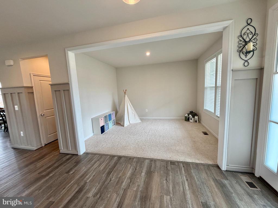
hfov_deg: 102.1
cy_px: 104
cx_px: 139
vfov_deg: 85.7
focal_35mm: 14
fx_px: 112
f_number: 2.2
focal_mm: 2.22
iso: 160
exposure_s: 1/120
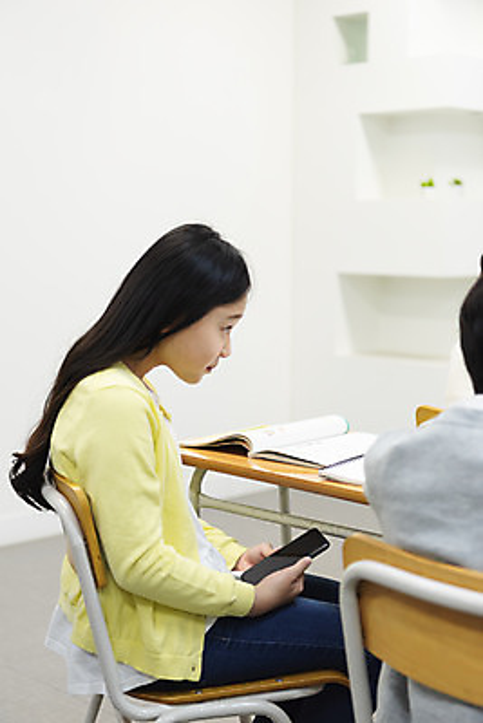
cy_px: 362
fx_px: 1206
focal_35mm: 60
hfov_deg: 22.6
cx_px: 242
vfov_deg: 33.4
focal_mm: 60
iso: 640
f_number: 2.8
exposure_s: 1/160
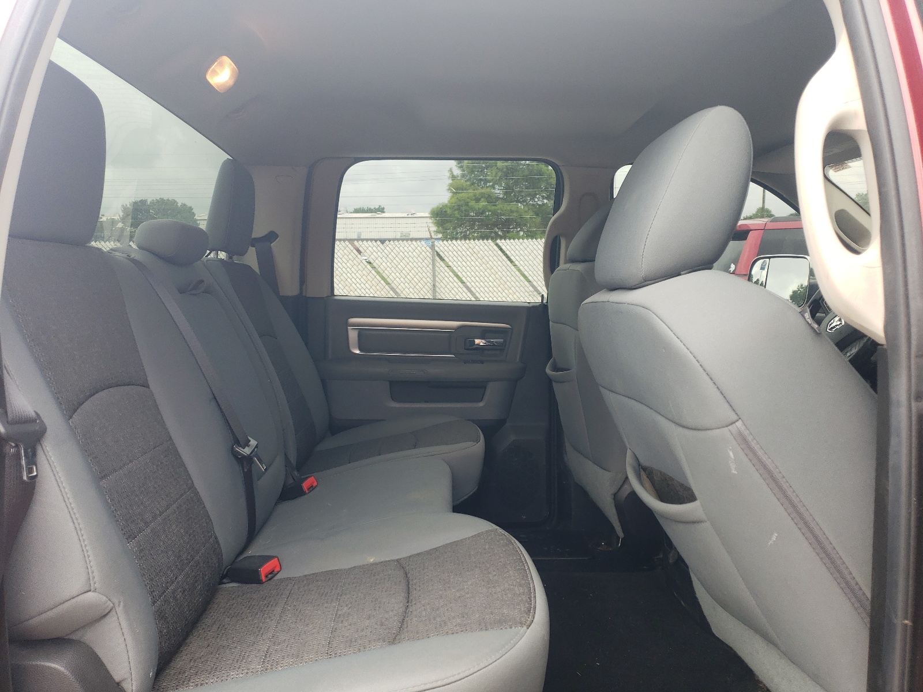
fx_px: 693
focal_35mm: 26
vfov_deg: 53.1
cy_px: 346
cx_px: 462
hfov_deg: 67.3
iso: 50
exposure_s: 1/179
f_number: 1.5
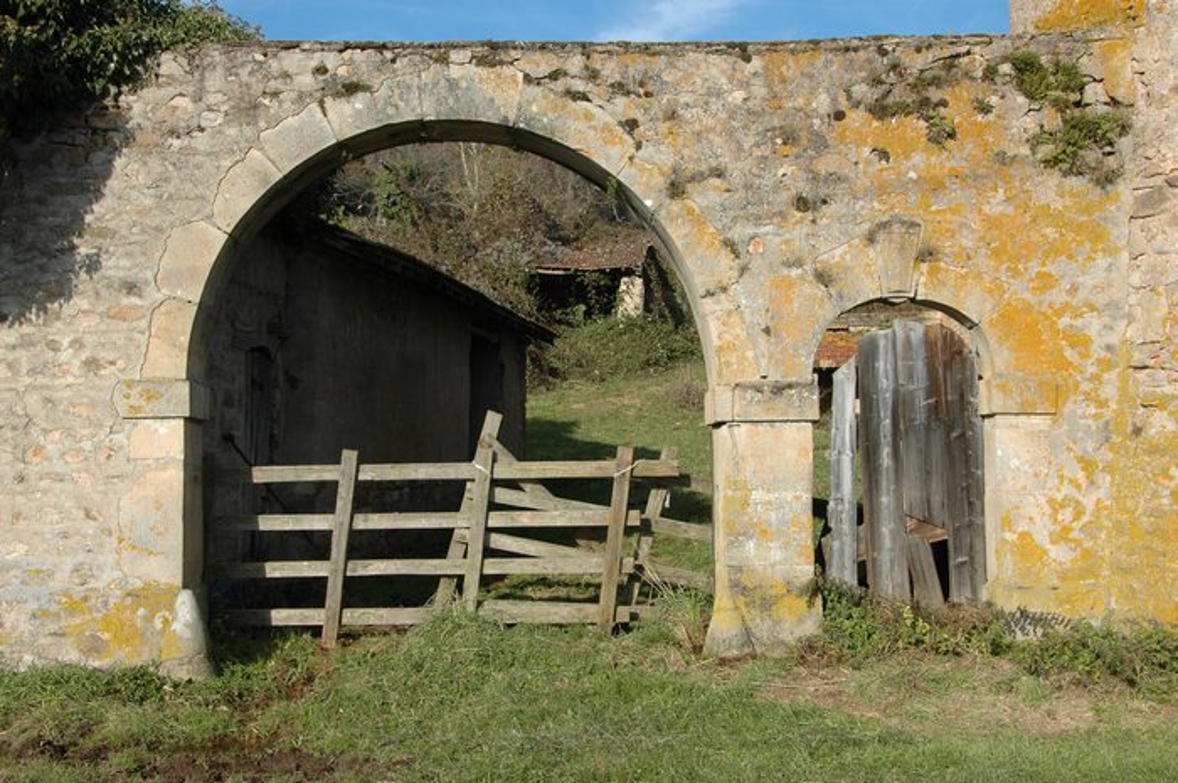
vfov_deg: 28.9
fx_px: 1520
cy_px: 392
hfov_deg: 42.4
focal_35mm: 46
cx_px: 589
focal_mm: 31
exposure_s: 1/320
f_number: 9
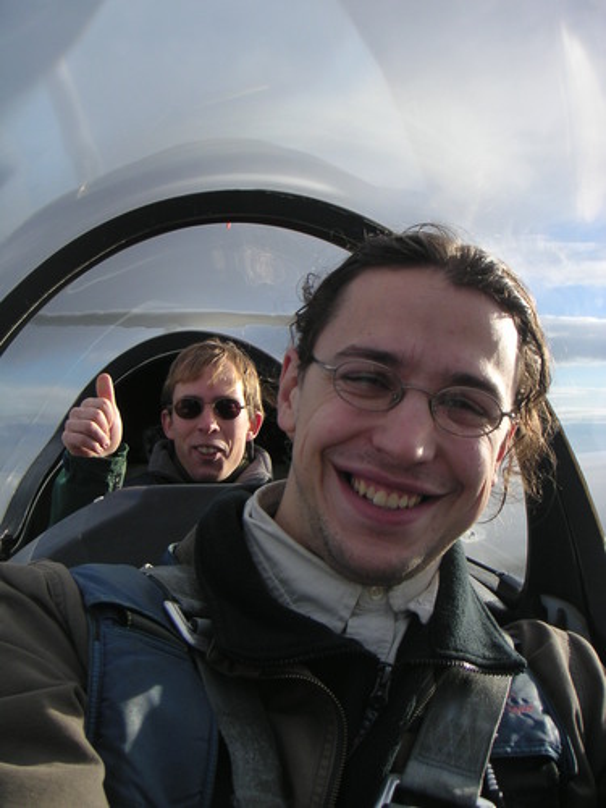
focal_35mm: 38
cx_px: 303
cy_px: 404
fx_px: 887
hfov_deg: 37.7
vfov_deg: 49.0
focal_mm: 6
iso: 50
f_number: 2.8
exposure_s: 1/750
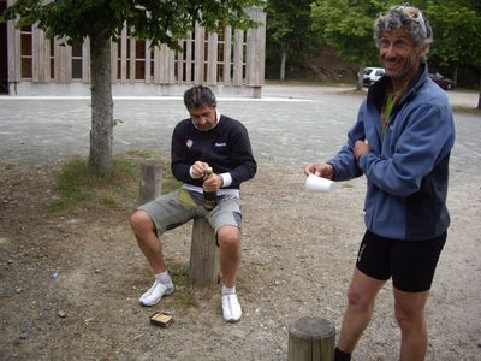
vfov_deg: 37.7
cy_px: 180
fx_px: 528
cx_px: 240
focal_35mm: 38
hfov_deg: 49.0
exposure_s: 1/200
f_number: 2.8
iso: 64
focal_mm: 7.9
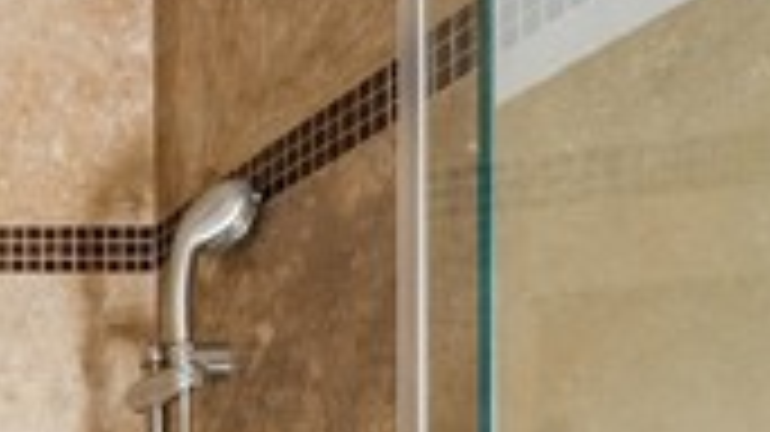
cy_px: 675
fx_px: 1122
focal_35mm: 55
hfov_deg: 24.2
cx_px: -513
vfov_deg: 18.8
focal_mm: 14
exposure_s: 1.3
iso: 100
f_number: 5.6
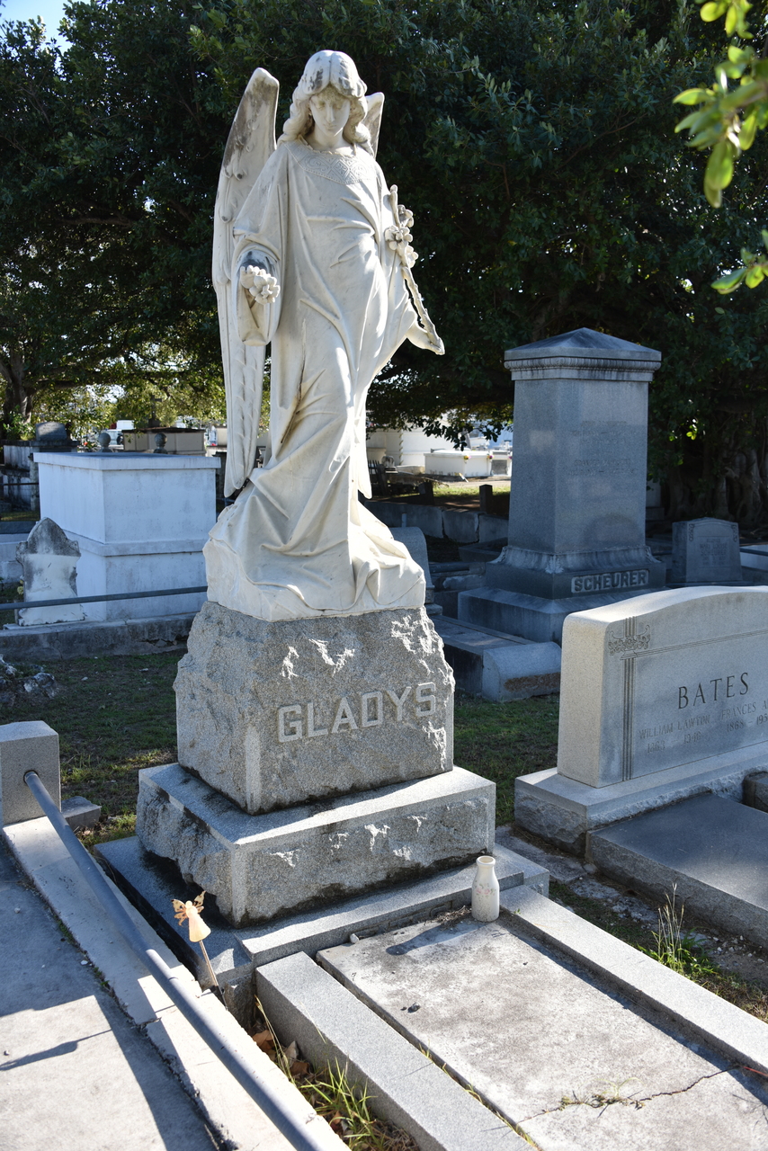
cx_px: 384
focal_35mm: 32
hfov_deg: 41.1
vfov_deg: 58.7
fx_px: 1023
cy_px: 576
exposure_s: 1/200
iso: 100
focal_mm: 32
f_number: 7.1
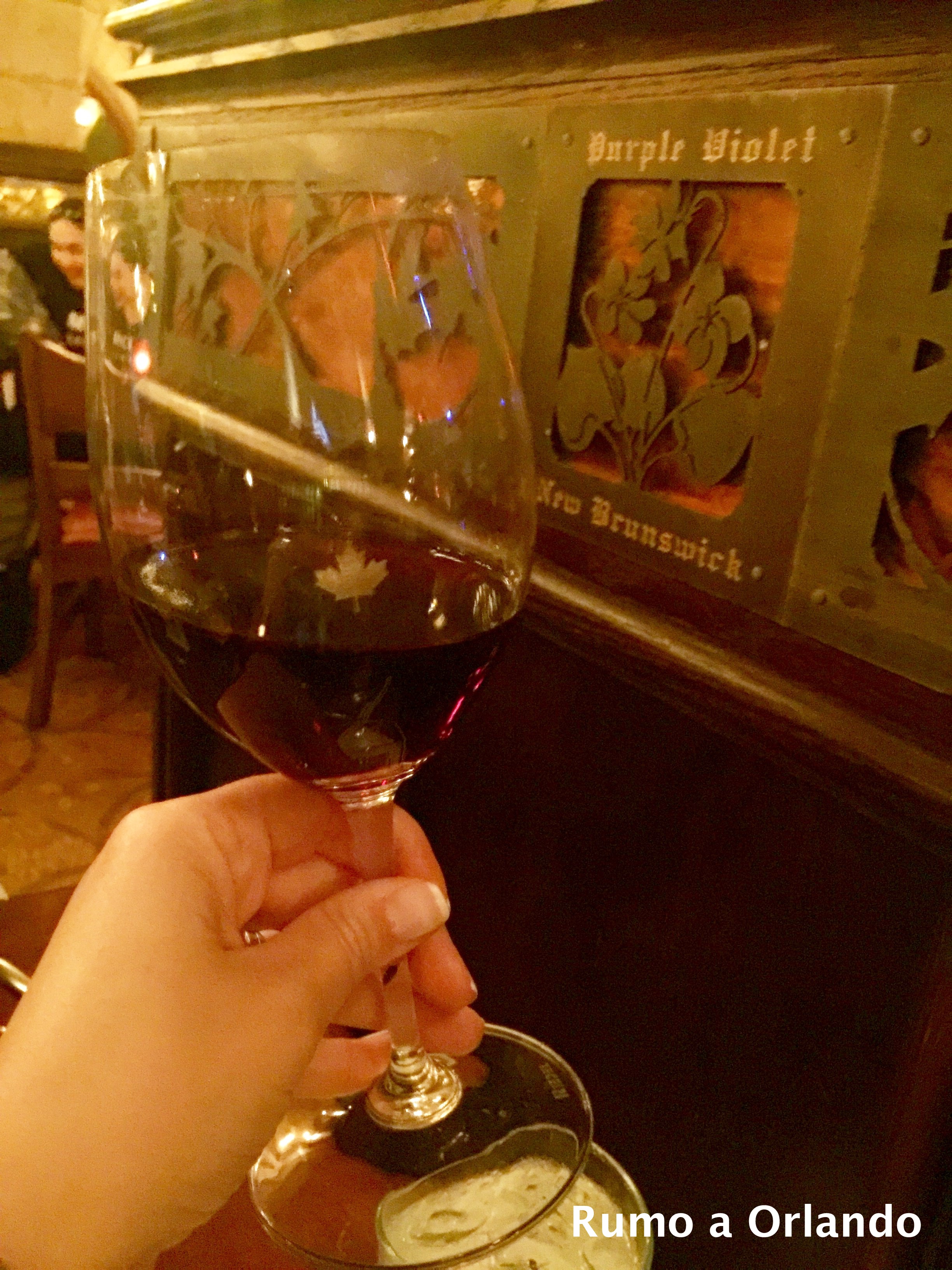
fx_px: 1063
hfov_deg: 48.2
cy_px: 635
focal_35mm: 29
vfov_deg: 61.7
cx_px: 476
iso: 500
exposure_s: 1/4
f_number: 2.2
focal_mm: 4.15
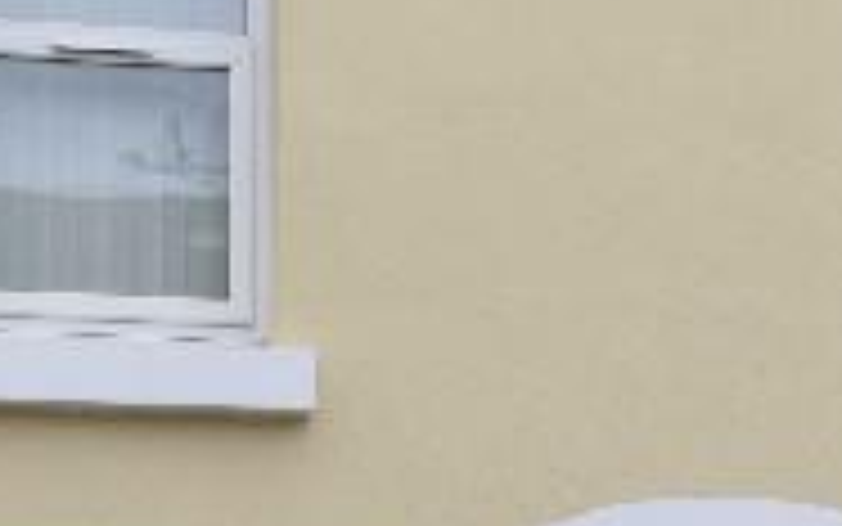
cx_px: 693
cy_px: 744
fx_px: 3466
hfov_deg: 13.8
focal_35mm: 151
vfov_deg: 8.5
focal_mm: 18
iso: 400
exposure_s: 1/250
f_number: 8
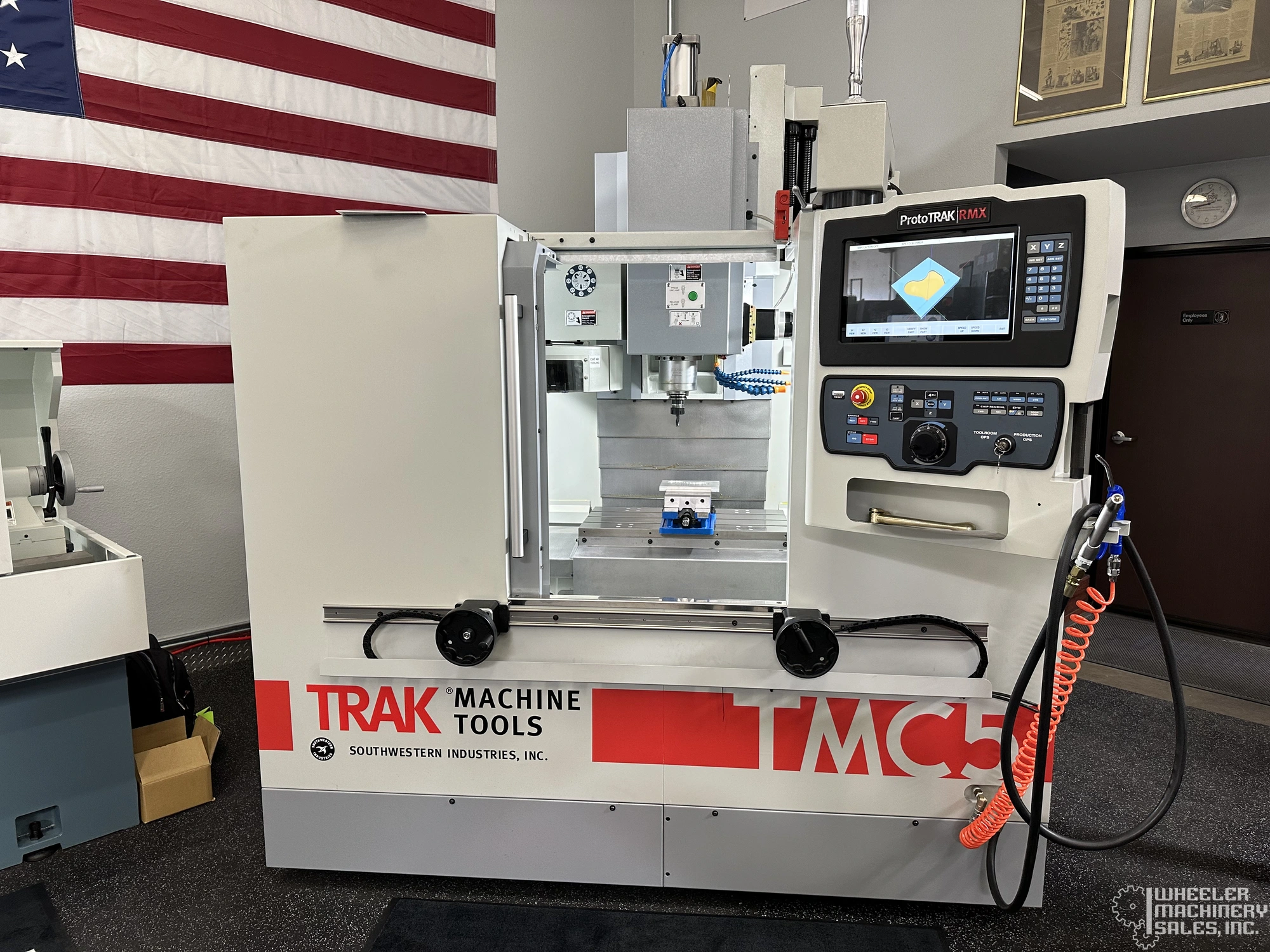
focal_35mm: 24
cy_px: 476
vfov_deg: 56.8
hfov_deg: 71.6
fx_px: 881
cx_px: 635
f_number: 1.78
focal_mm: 6.86
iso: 160
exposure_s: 1/60
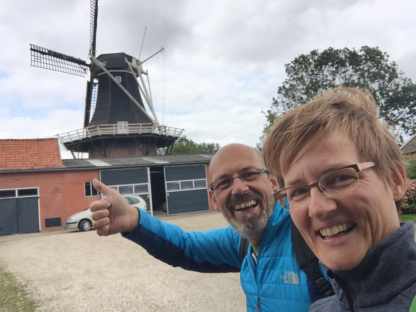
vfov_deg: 45.4
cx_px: 208
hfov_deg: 58.4
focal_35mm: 31
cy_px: 156
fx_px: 373
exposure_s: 1/247
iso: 32
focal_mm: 2.65
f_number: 2.2
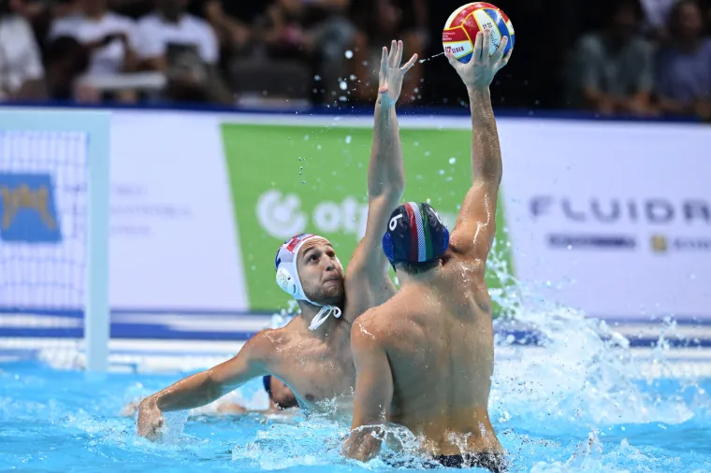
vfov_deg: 3.4
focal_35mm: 400
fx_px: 7896
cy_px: 236
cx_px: 356
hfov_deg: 5.2
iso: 4000
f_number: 4
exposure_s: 1/3200
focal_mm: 400
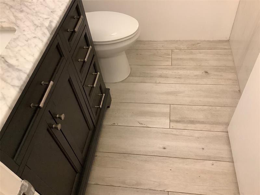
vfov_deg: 45.4
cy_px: 98
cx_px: 130
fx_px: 233
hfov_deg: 58.4
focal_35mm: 31
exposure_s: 1/60
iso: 400
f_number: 2.4
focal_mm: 3.3
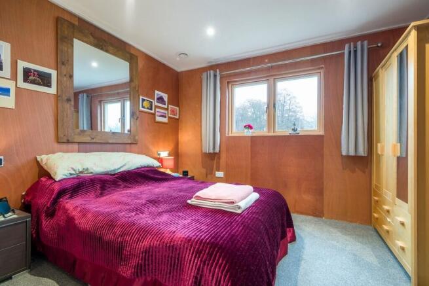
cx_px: 214
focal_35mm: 16
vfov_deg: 73.8
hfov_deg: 96.7
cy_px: 143
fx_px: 191
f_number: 7.1
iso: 160
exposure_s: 1/2.5
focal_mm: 10.8
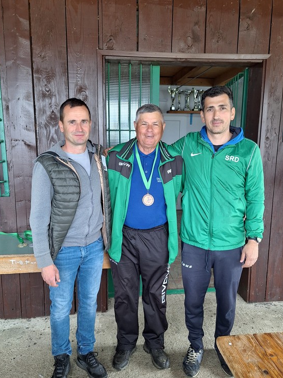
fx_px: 305
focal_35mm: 28
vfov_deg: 63.4
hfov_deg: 49.7
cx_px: 143
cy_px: 193
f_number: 1.8
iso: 40
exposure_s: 1/50
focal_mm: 5.54
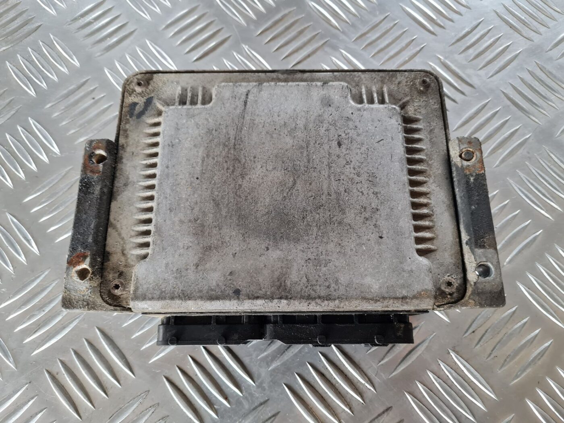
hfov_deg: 67.3
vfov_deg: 53.1
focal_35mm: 26
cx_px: 282
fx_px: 424
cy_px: 212
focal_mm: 5.4
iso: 320
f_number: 1.8
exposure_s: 1/100
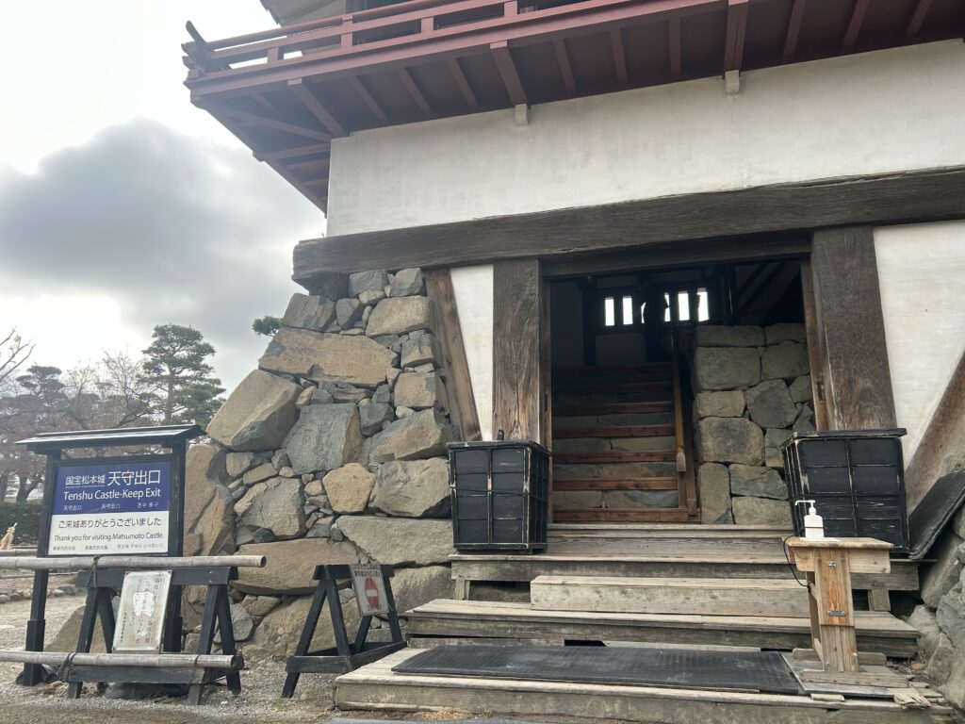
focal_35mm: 26
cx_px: 482
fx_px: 725
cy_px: 362
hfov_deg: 67.3
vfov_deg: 53.1
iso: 50
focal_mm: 5.7
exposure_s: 1/982
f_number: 1.5
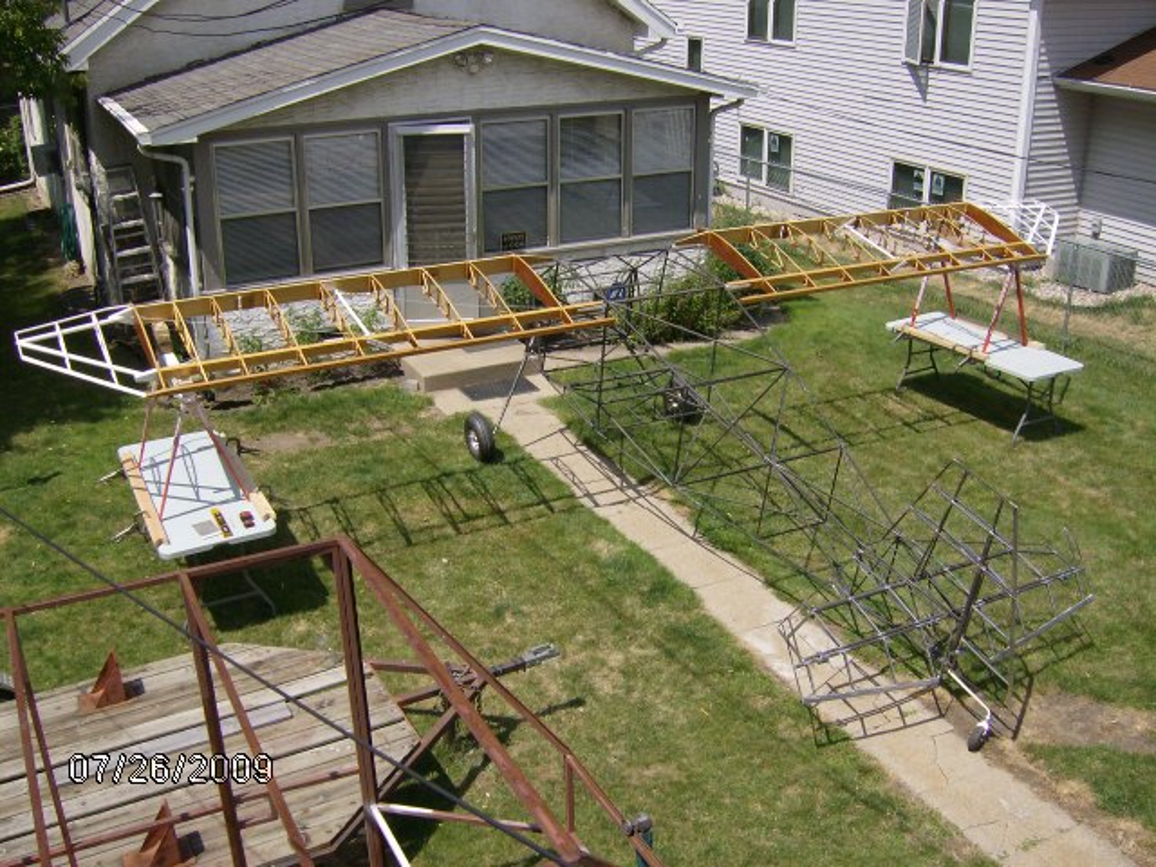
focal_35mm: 36
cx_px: 578
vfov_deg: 39.7
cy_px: 434
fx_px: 1202
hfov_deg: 51.4
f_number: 4.7
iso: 100
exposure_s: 1/938
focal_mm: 6
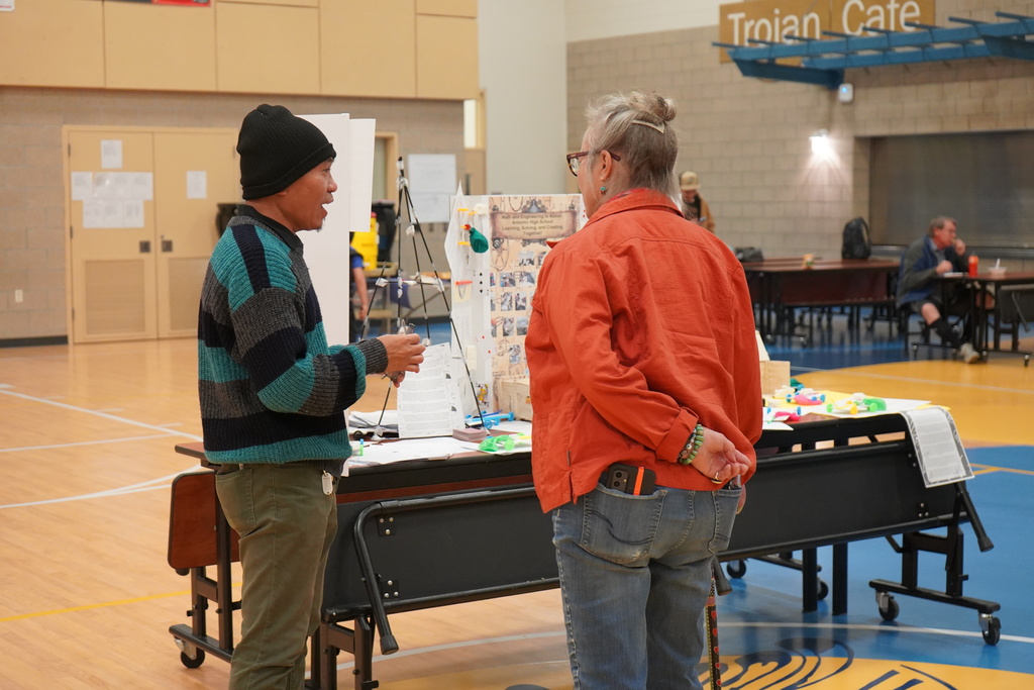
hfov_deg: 34.5
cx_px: 517
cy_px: 345
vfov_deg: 23.4
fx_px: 1666
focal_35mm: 58
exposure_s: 1/160
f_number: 5
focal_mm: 58
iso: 6400
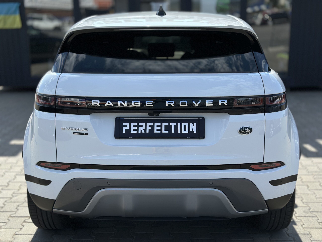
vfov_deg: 30.3
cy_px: 121
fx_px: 446
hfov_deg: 39.7
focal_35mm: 48
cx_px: 161
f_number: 1.78
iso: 100
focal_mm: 6.86
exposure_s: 1/6211
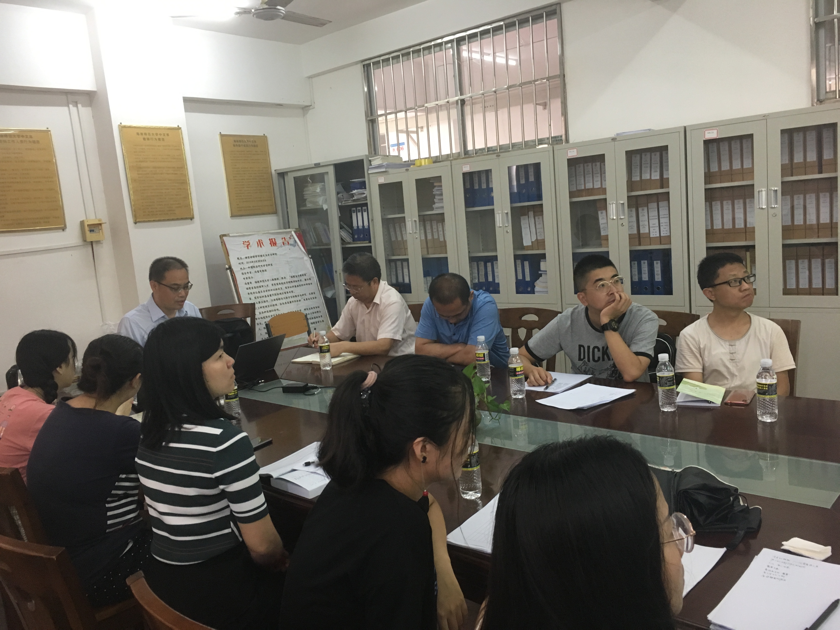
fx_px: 704
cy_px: 315
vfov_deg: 48.2
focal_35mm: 29
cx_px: 420
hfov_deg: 61.7
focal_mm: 4.15
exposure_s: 1/33
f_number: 2.2
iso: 160
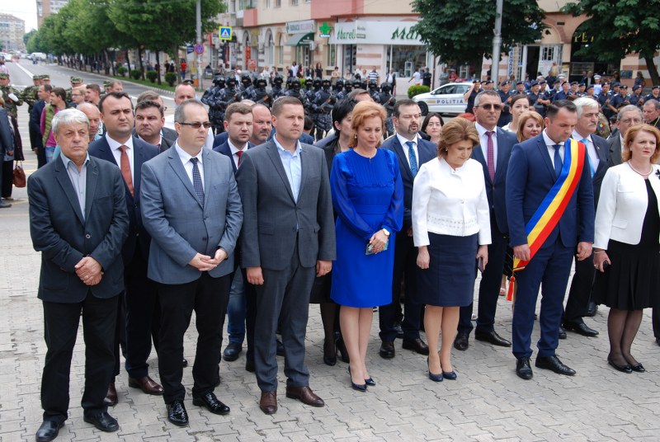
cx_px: 330
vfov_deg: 26.6
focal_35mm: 51
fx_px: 936
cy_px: 221
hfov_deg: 38.8
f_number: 5.6
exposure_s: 1/125
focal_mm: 34
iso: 125
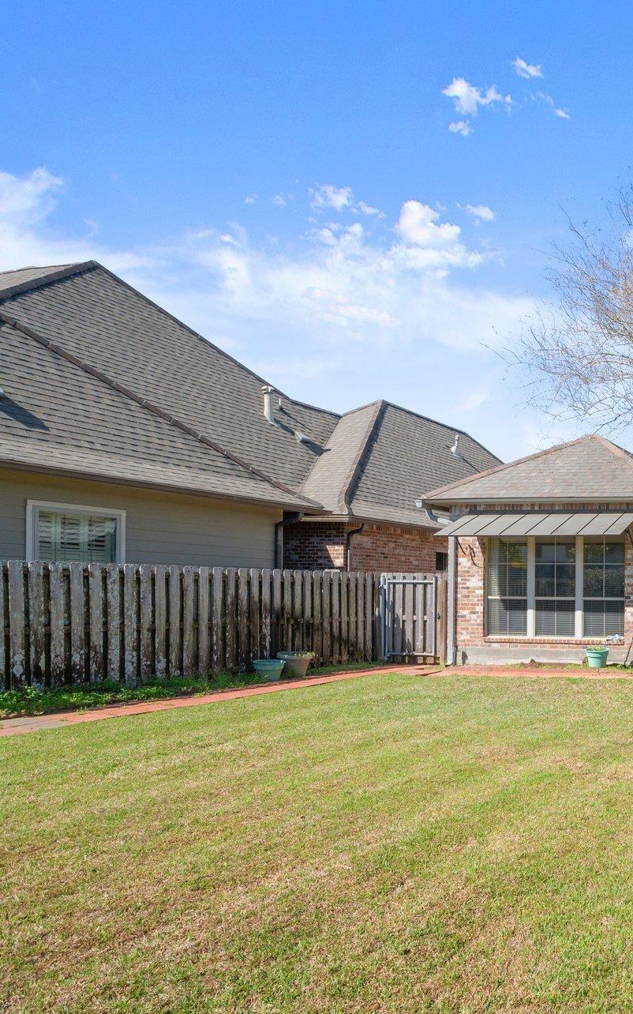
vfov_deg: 70.4
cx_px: 772
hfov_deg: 36.1
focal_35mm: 26
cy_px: 483
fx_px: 718
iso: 250
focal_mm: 16
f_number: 10
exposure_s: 1/400
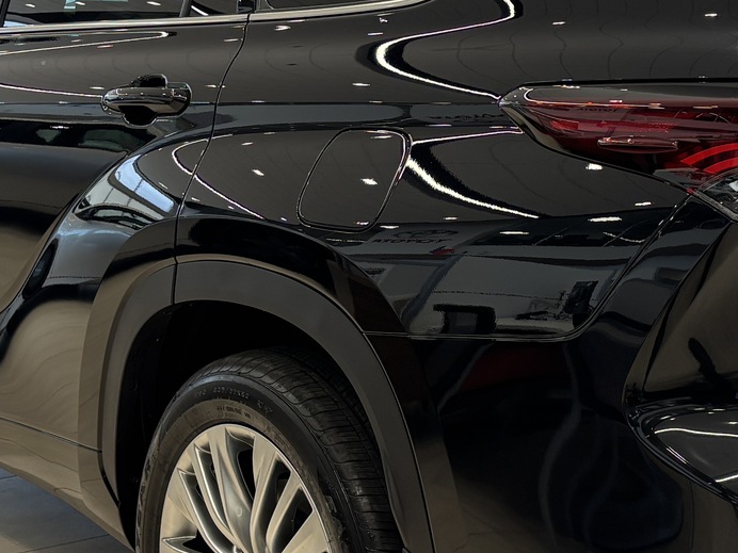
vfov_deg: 19.1
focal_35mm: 77
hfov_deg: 25.2
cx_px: 470
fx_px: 1642
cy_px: 228
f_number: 1.6
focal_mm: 5.96
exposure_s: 1/121
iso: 80
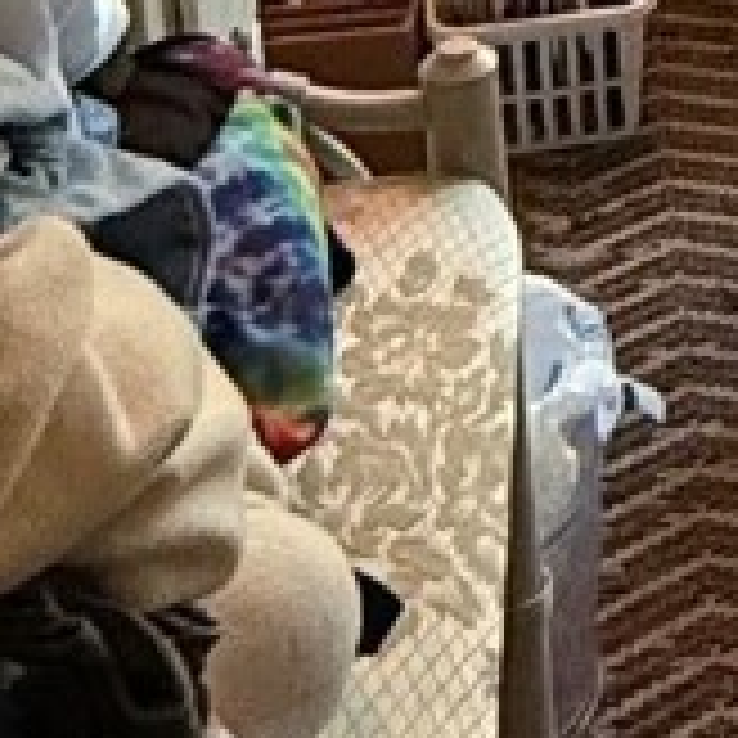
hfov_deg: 13.8
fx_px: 2798
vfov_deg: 13.2
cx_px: 1220
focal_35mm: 116
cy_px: -675
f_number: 2.2
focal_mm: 2.22
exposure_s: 1/60
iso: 640
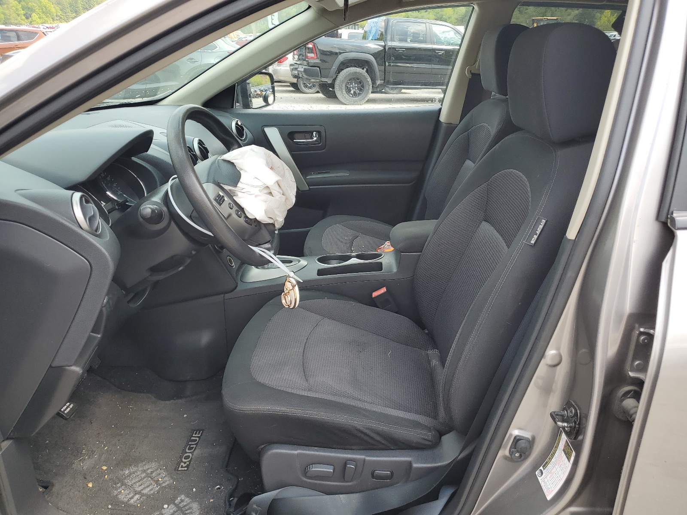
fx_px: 516
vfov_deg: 53.1
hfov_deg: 67.3
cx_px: 344
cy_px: 258
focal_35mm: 26
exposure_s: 1/435
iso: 50
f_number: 1.5
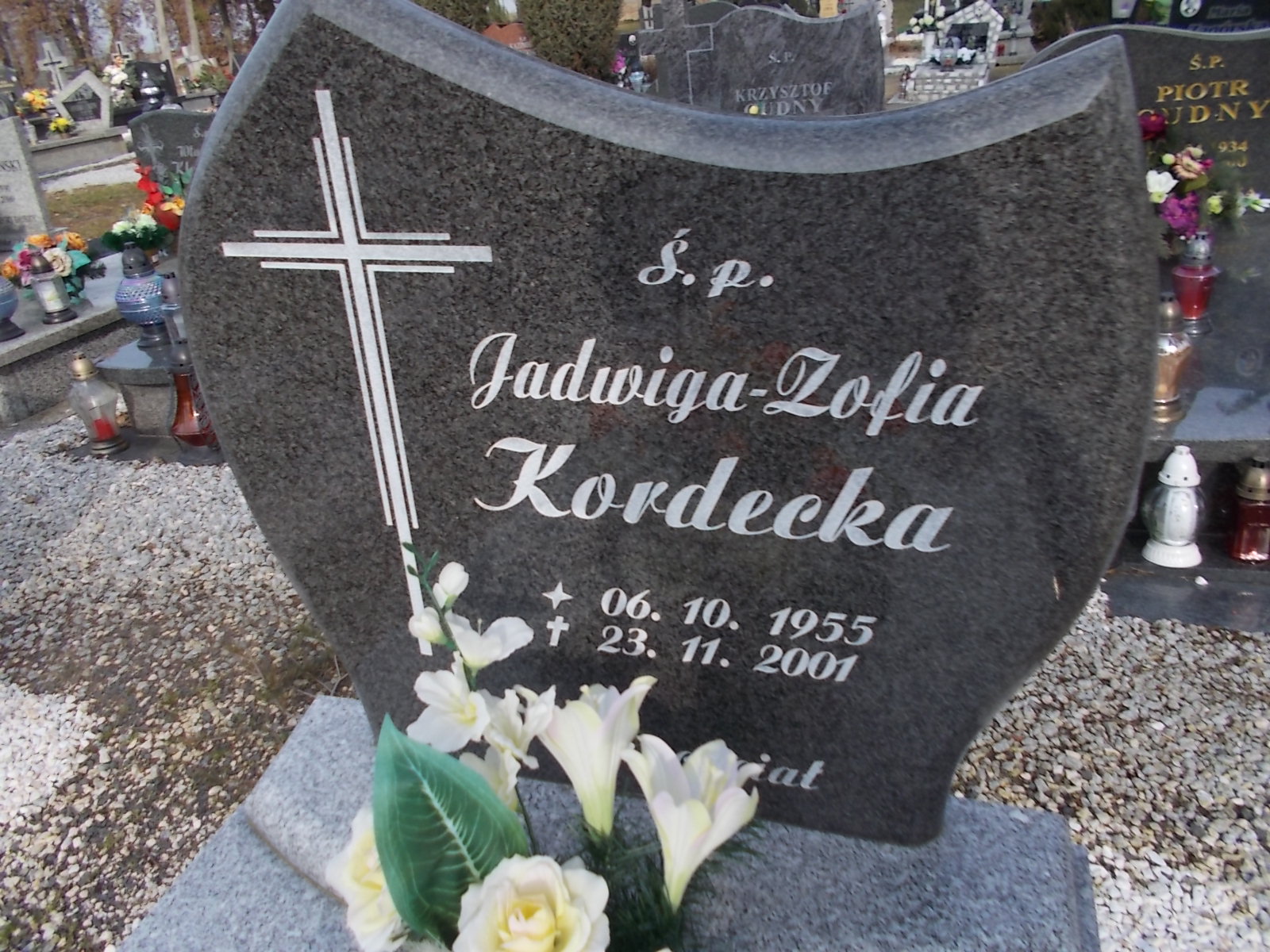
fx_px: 954
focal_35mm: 26
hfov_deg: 67.3
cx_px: 635
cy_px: 476
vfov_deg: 53.1
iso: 80
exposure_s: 1/80
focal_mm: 4.6
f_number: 8
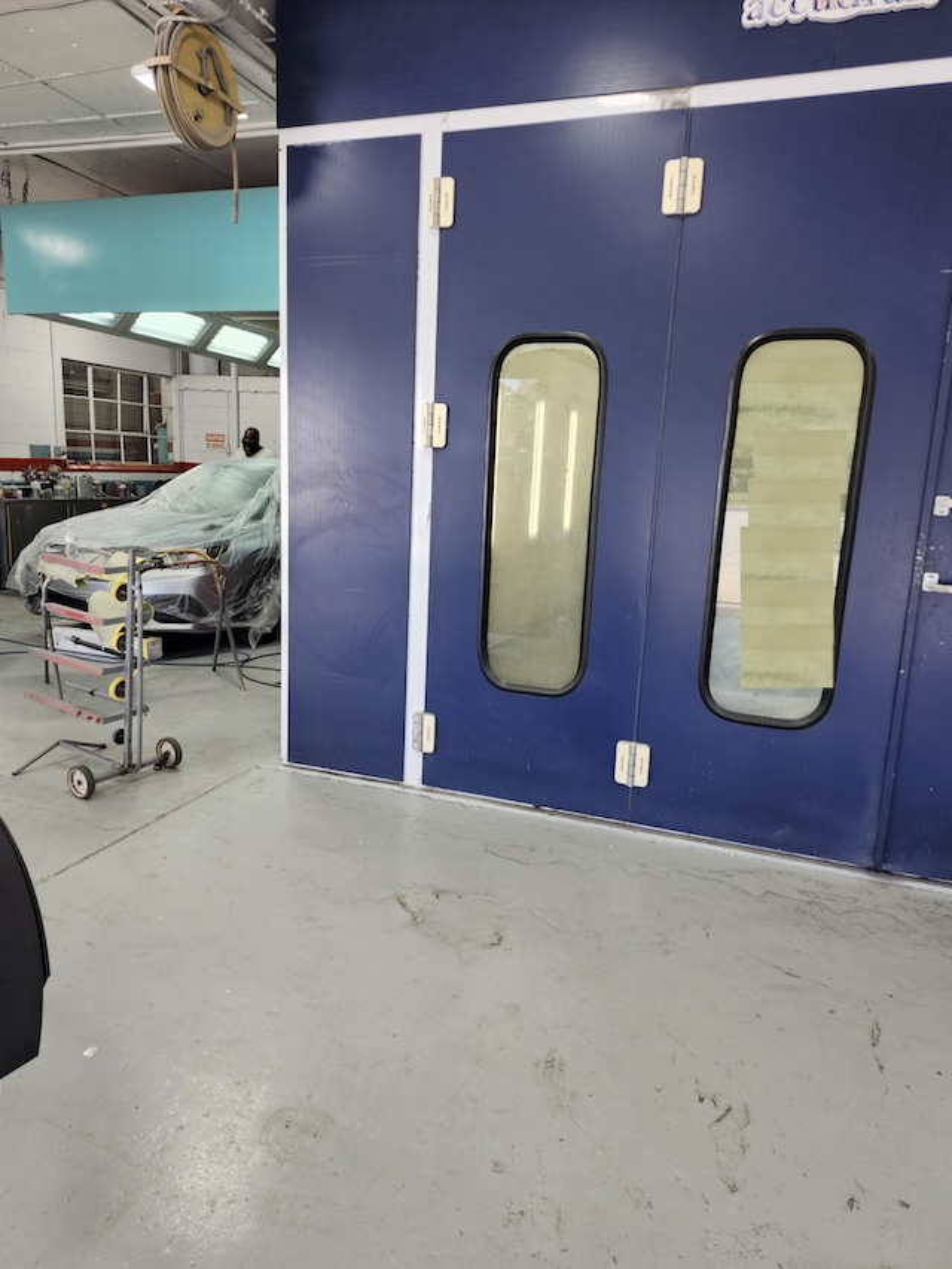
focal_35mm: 23
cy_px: 634
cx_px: 476
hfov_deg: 58.9
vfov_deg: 73.9
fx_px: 843
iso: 50
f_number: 1.8
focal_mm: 5.54
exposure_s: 1/180
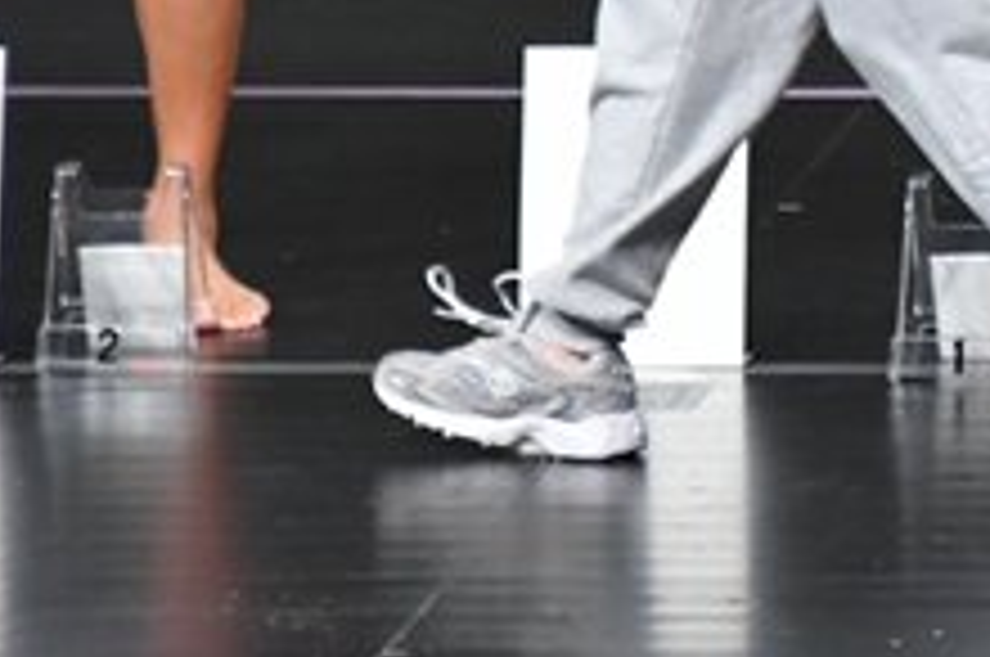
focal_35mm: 1112
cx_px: 1586
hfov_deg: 1.9
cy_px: -441
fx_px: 30535
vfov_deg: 1.2
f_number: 5.6
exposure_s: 1/400
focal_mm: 210
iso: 4000
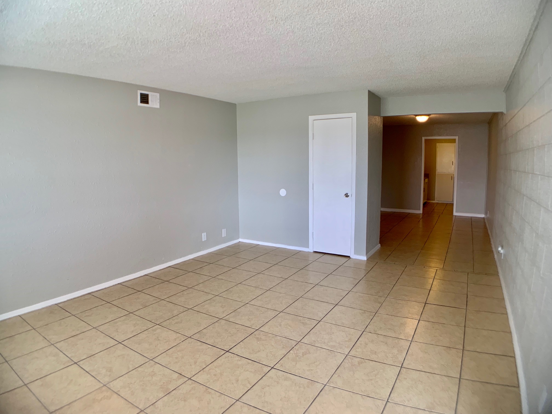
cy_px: 207
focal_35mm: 26
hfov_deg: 67.3
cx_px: 276
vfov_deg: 53.1
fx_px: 415
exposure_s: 1/121
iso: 80
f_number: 1.8
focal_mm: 4.25
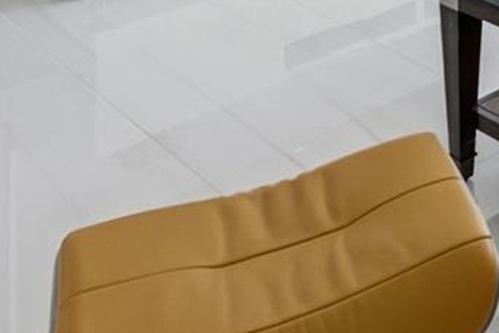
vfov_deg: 15.6
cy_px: -370
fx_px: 902
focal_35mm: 65
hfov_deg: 25.1
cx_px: 709
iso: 250
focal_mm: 14
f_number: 8
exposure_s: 1/2500
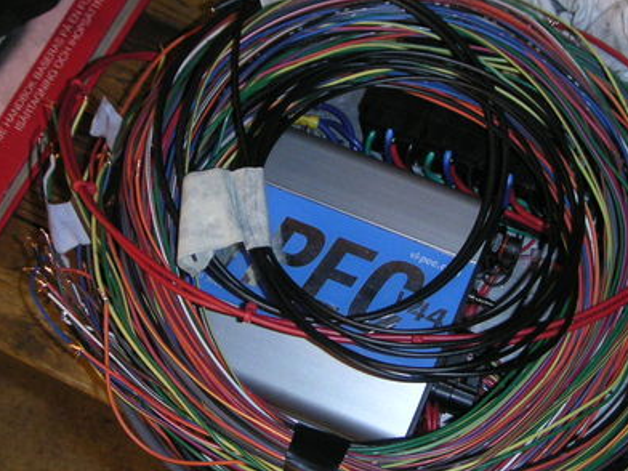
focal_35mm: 62
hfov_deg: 31.2
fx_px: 1125
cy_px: 240
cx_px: 356
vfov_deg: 23.7
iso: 160
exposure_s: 1/45
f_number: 2.8
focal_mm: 6
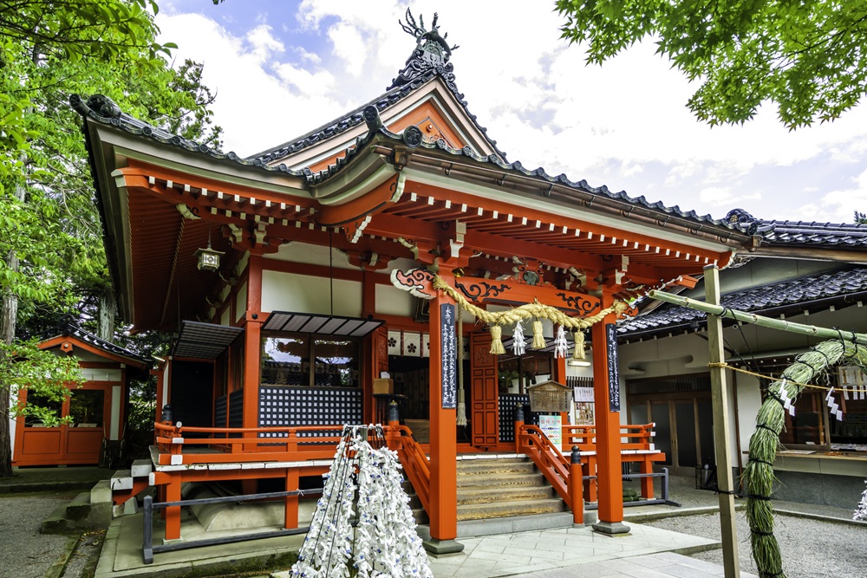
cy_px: 289
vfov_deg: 59.5
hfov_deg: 81.2
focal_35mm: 21
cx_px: 434
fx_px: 506
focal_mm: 21
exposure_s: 1/200
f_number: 8
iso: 640
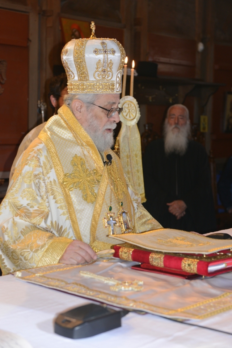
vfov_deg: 28.8
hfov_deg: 19.5
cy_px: 174
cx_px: 116
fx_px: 676
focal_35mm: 70
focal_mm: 70
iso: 800
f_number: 5
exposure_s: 1/60
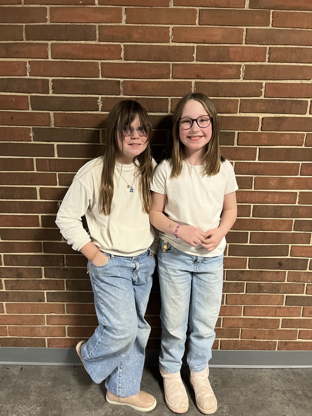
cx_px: 156
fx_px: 312
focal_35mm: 26
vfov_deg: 67.3
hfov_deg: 53.1
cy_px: 208
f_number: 1.6
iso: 500
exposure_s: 1/40
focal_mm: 5.1
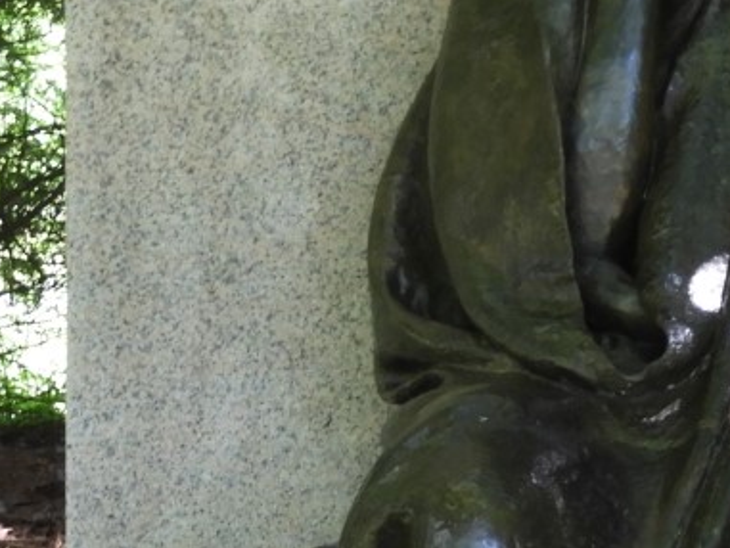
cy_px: 512
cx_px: 797
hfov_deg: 11.5
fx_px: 3586
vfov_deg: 8.7
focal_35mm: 170
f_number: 4
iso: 160
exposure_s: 1/30
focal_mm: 8.1
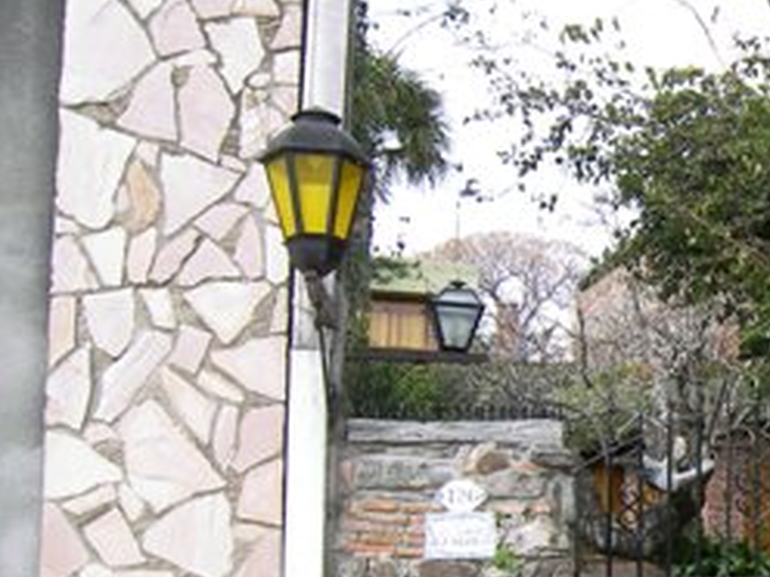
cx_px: 941
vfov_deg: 23.3
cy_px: 462
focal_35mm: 62
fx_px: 1379
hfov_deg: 27.2
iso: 50
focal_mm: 5
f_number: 2.8
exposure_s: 1/200
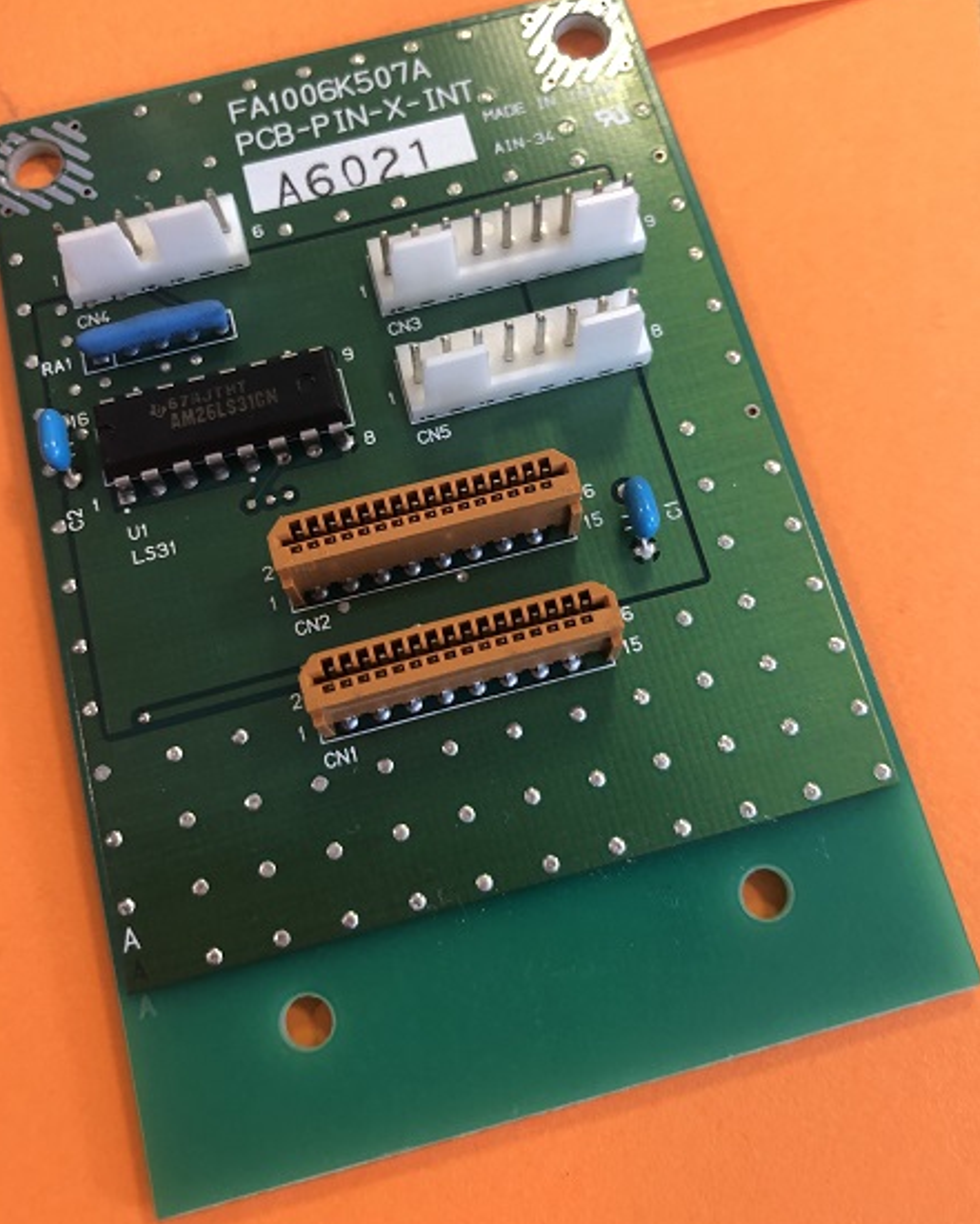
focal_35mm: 30
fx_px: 1087
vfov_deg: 58.7
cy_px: 579
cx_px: 480
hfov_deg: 48.5
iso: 40
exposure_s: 1/20
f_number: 1.8
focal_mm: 3.99
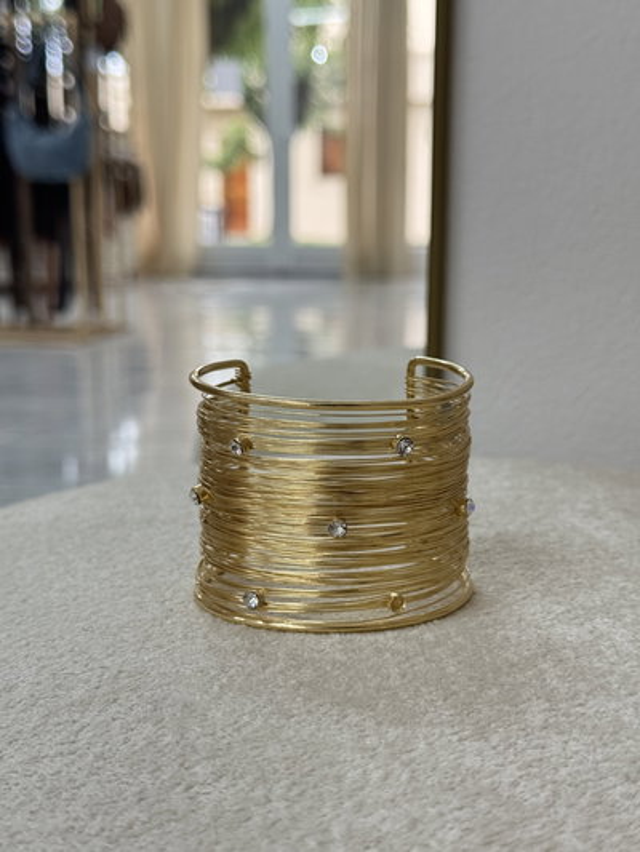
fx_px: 1183
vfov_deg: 39.6
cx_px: 320
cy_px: 426
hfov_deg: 30.3
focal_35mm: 48
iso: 160
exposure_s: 1/50
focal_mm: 6.76
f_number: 1.78
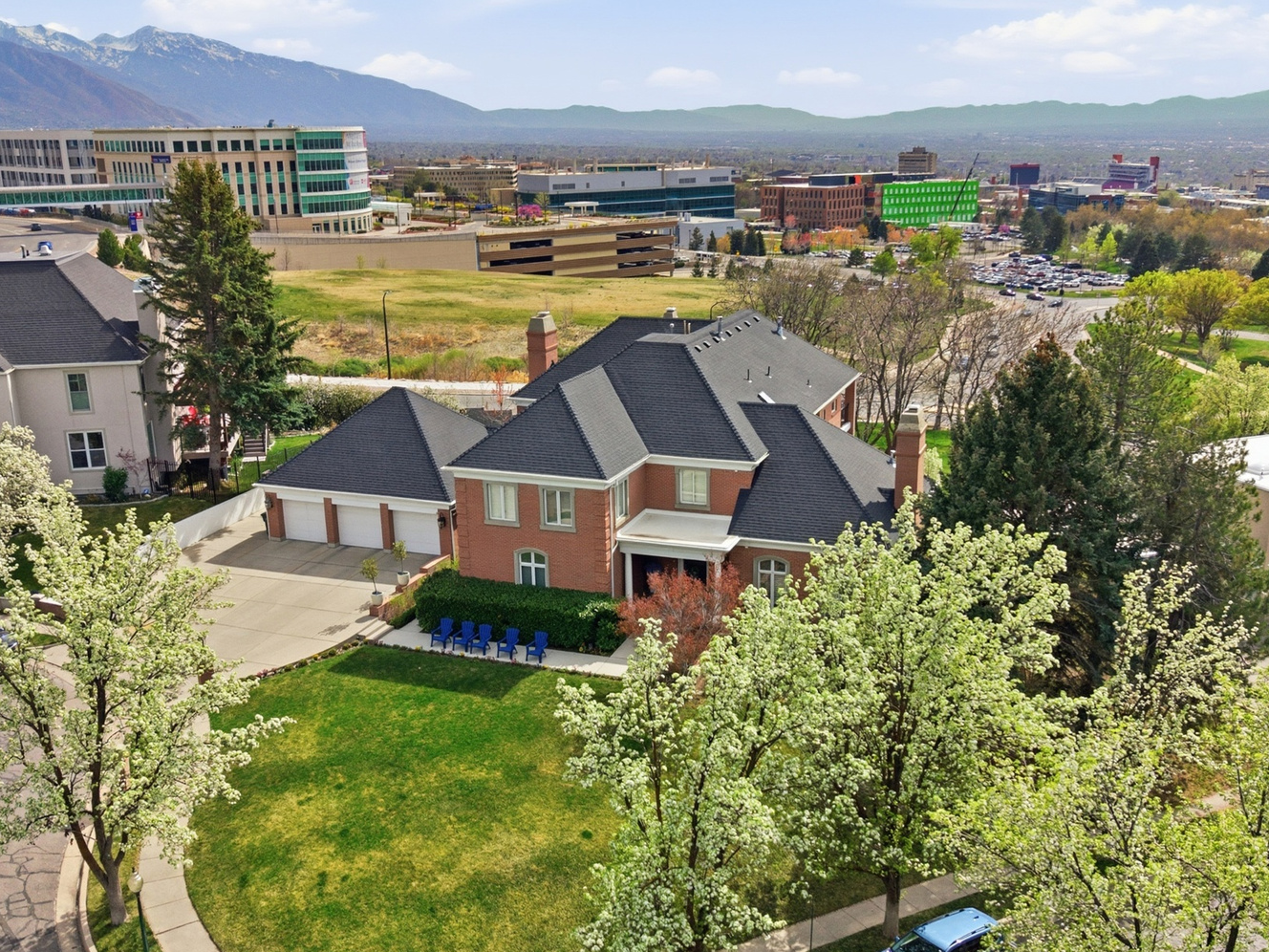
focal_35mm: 37
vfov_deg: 38.6
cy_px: 520
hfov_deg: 50.1
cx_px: 664
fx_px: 1356
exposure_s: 1/8000
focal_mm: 8.7
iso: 160
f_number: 1.8
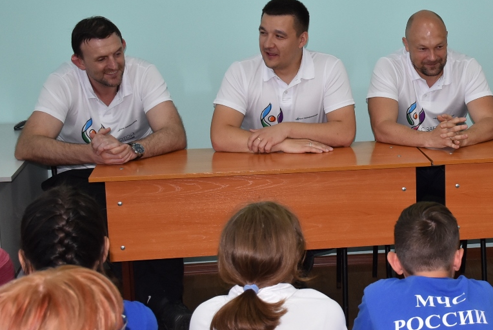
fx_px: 999
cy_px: 143
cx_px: 439
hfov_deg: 26.8
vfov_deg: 18.7
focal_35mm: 73
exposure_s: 1/100
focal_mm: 27
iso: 800
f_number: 5
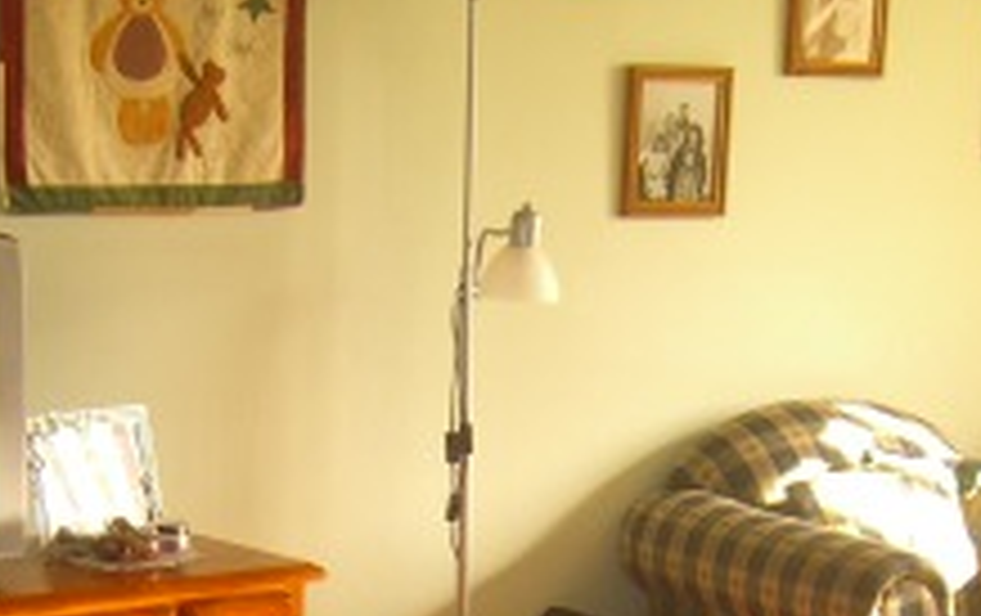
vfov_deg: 10.9
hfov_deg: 17.6
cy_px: 823
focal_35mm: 118
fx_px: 3160
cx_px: 594
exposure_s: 1/60
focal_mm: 7.9
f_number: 2.8
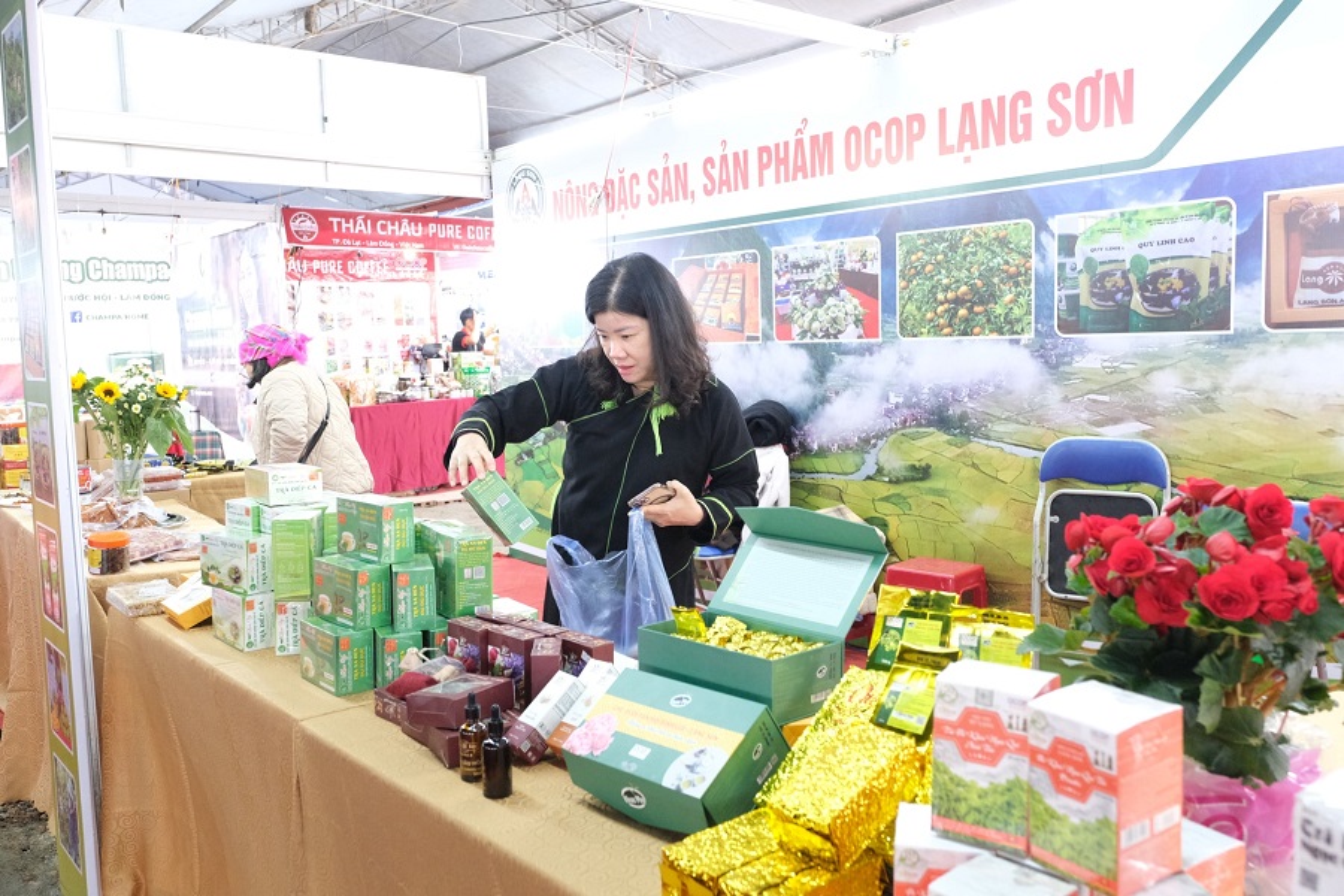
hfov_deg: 65.5
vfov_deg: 46.4
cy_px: 448
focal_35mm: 28
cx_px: 672
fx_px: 1045
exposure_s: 1/60
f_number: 4
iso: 6400
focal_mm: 18.7
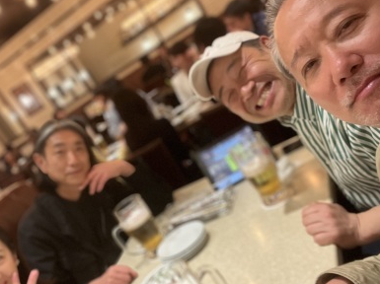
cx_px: 166
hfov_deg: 47.8
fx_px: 428
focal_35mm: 39
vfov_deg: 36.5
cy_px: 178
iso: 250
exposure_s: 1/50
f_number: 2.2
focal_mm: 2.71
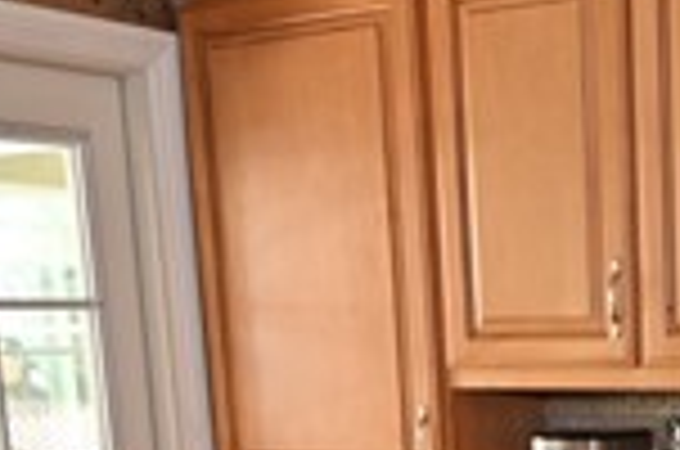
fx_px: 1622
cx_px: 716
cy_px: 682
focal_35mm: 86
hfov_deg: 22.5
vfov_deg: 14.7
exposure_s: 1/60
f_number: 4
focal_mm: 13.5
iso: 320
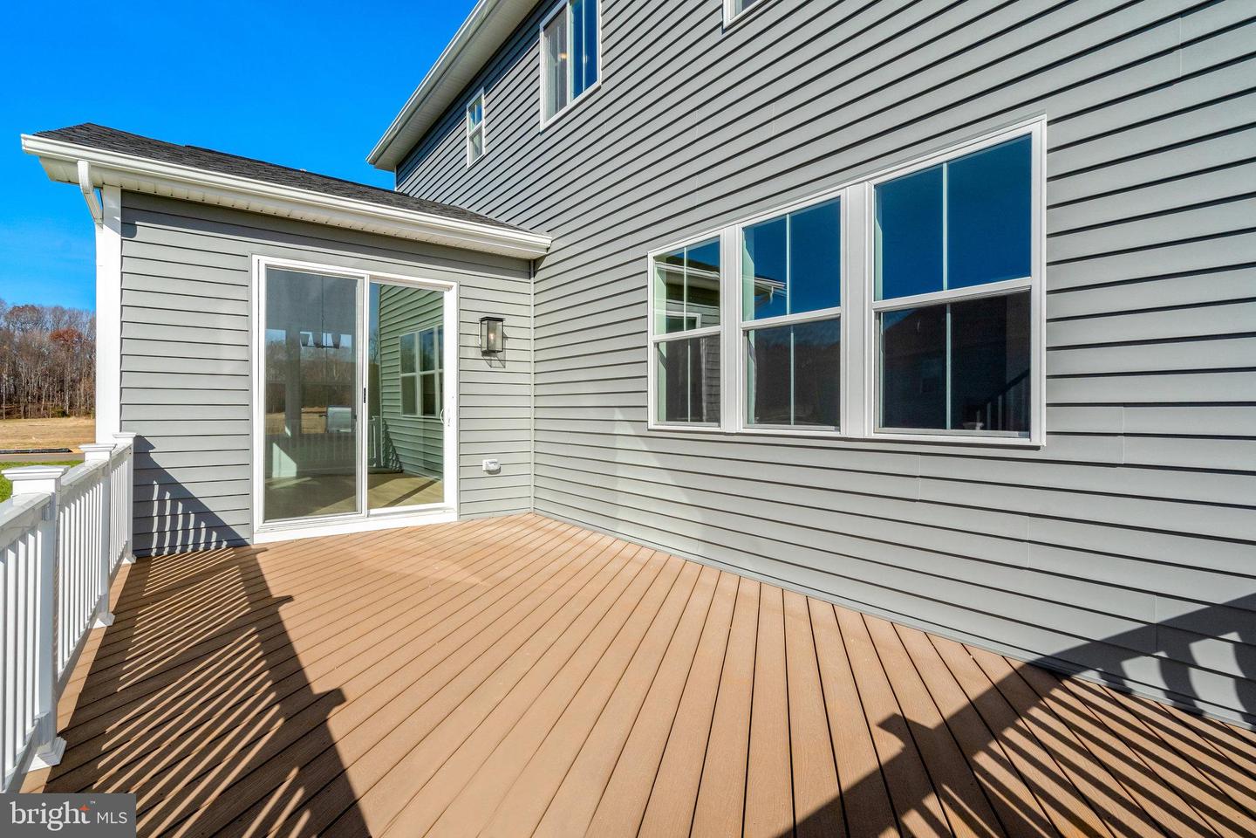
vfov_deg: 73.7
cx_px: 628
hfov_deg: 96.7
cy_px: 419
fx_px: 558
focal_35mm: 16
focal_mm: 16
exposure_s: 1/2000
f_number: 8
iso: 1250
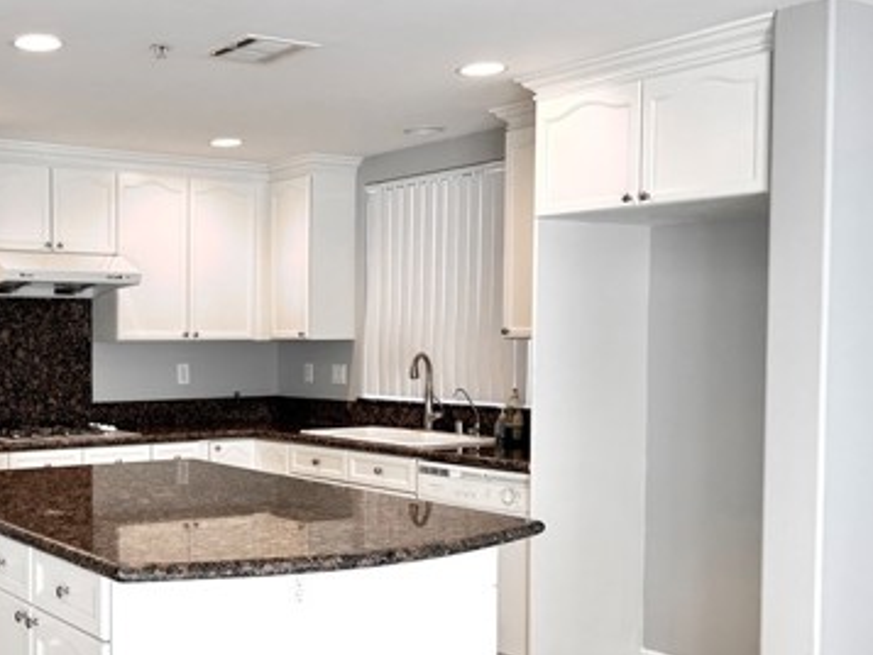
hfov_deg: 41.2
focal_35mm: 43
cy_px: 384
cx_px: 130
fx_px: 1085
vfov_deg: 33.5
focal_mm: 6.76
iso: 100
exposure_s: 1/120
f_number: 1.78
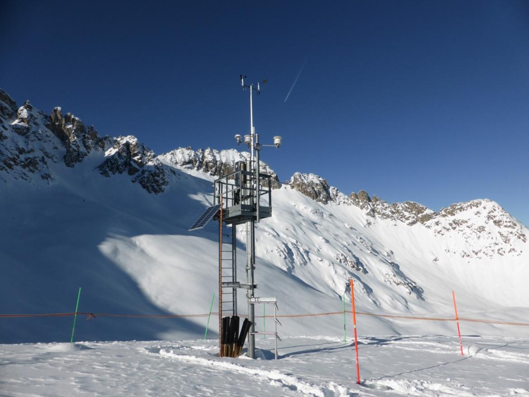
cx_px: 264
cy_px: 198
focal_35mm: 24
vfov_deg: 56.8
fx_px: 367
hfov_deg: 71.6
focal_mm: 4.3
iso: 100
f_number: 4
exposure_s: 1/2000
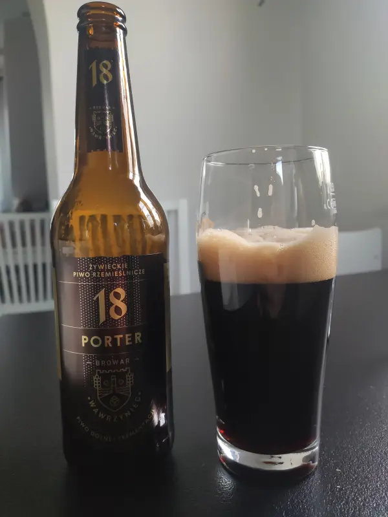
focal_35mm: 26
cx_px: 194
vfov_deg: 67.3
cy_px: 258
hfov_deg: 53.1
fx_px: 389
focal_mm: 4.77
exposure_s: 1/20
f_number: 1.75
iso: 1699
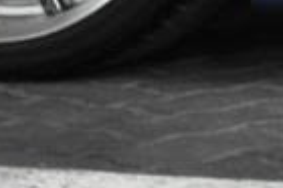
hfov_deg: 7.8
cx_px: 461
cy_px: -94
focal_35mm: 258
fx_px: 2026
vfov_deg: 5.3
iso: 900
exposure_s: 1/8
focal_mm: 30
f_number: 4.2
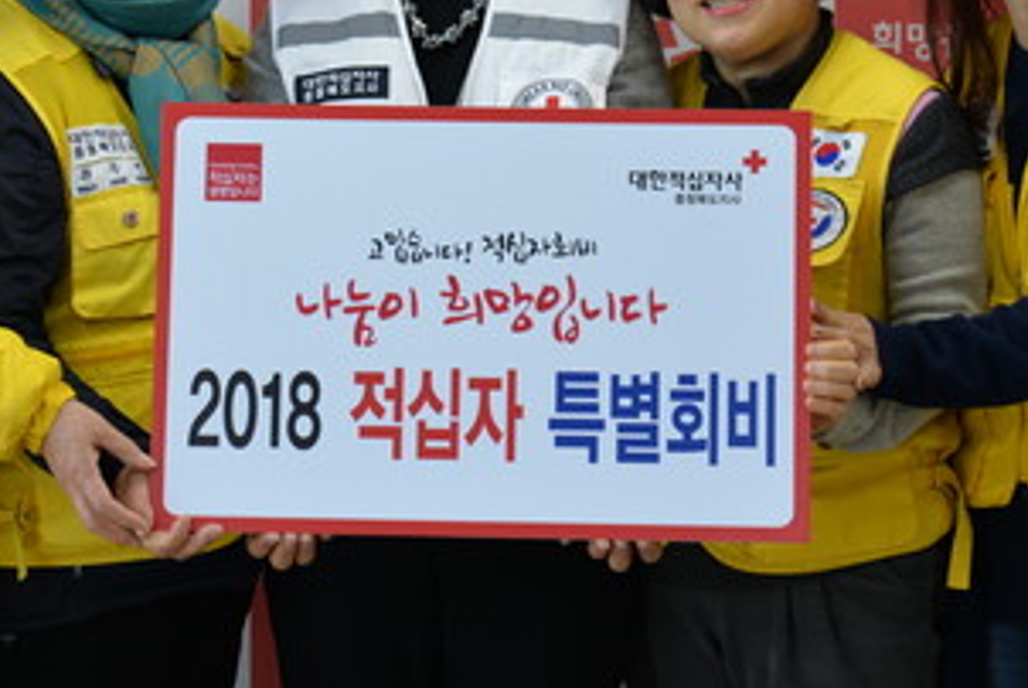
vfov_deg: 10.5
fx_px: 3744
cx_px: 425
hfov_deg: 15.6
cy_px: 123
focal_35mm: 131
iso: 1000
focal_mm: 66
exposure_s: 1/125
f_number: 4.5
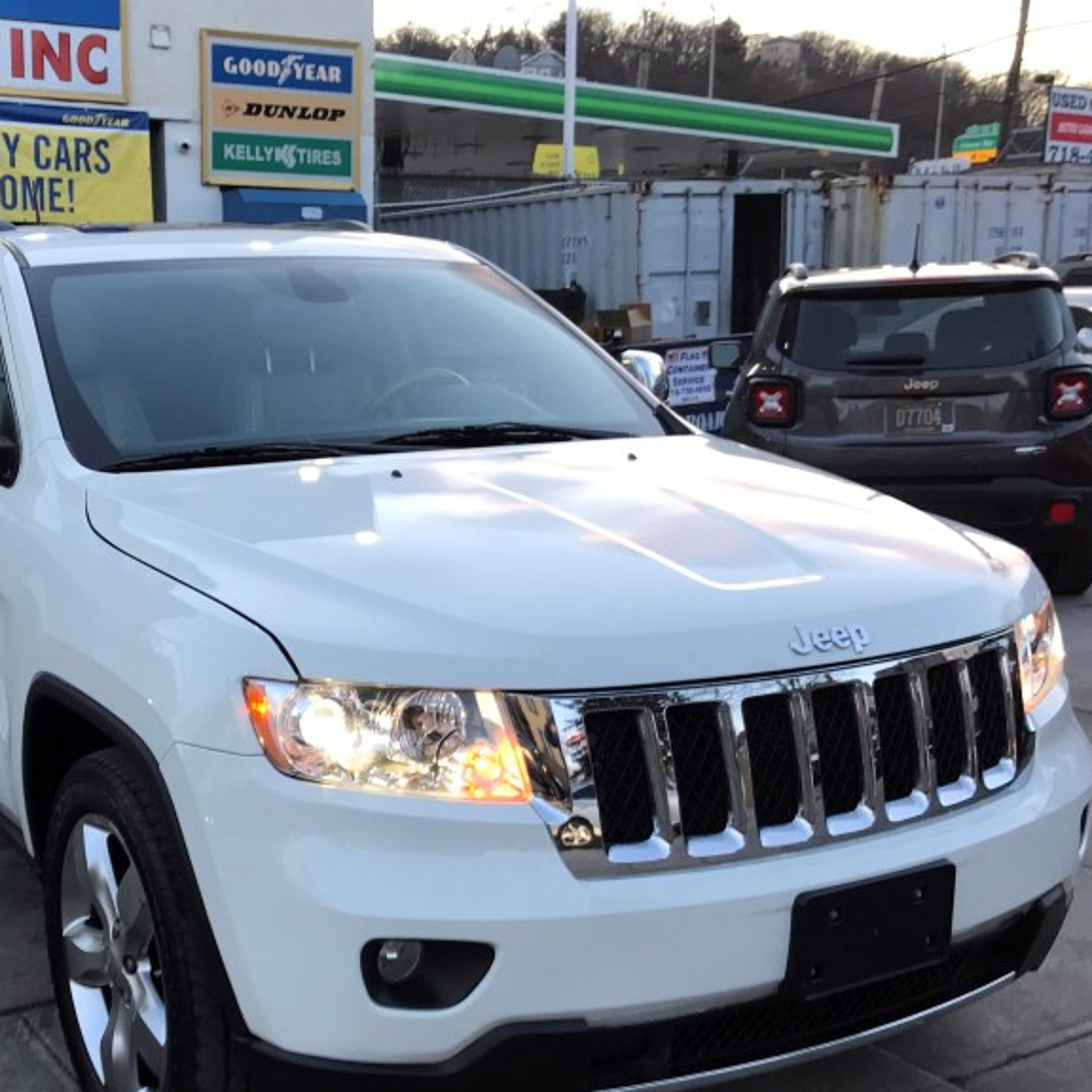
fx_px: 1570
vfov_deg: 38.1
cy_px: 669
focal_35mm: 44
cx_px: 317
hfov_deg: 37.7
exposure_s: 1/60
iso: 25
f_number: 1.8
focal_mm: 3.99
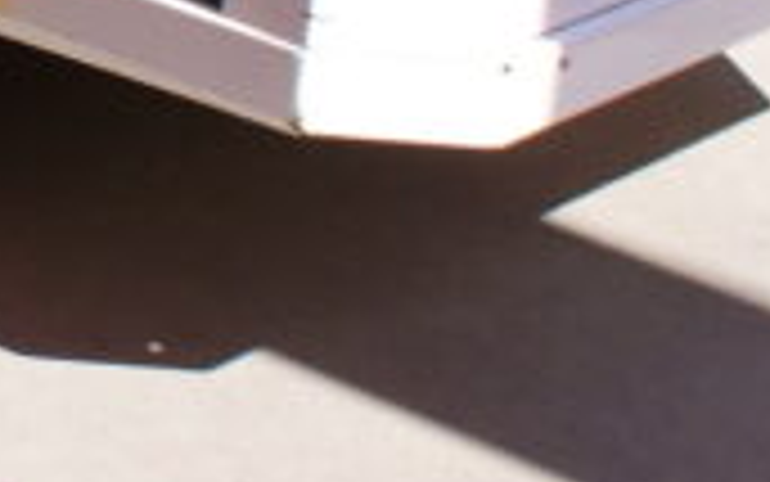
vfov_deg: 7.5
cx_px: -1117
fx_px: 3464
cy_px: -646
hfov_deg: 10.7
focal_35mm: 165
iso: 100
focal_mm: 18
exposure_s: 1/100
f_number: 10
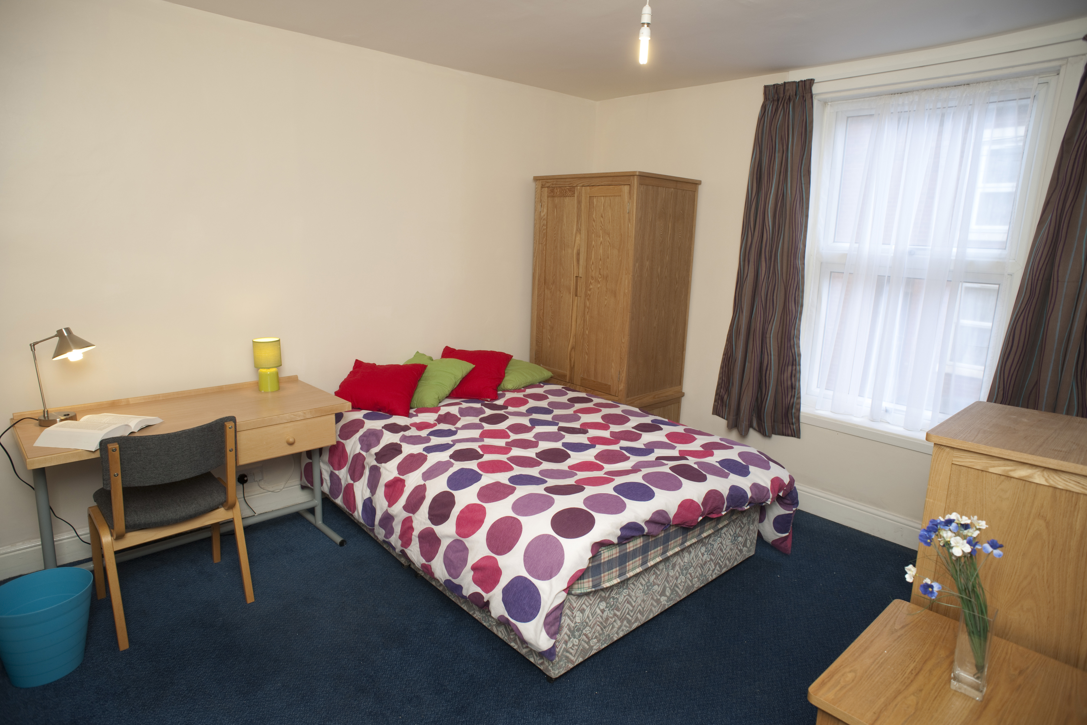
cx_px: 544
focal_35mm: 20
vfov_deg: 61.9
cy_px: 362
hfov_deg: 84.0
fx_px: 604
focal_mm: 20
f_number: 5
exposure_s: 1/100
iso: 200
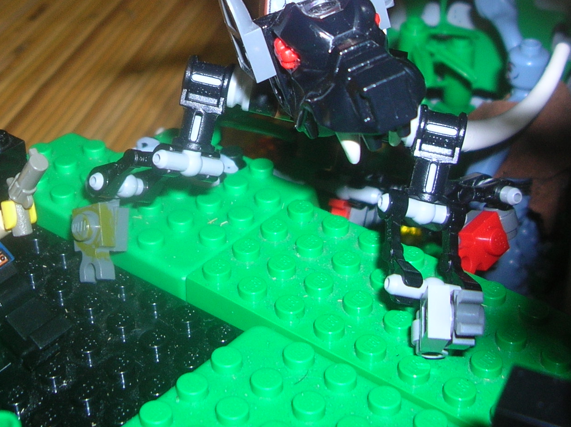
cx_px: 157
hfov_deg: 29.5
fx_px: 1071
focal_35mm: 65
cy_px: 38
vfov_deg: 22.0
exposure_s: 1/60.1
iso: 50
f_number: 2.8
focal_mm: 5.8
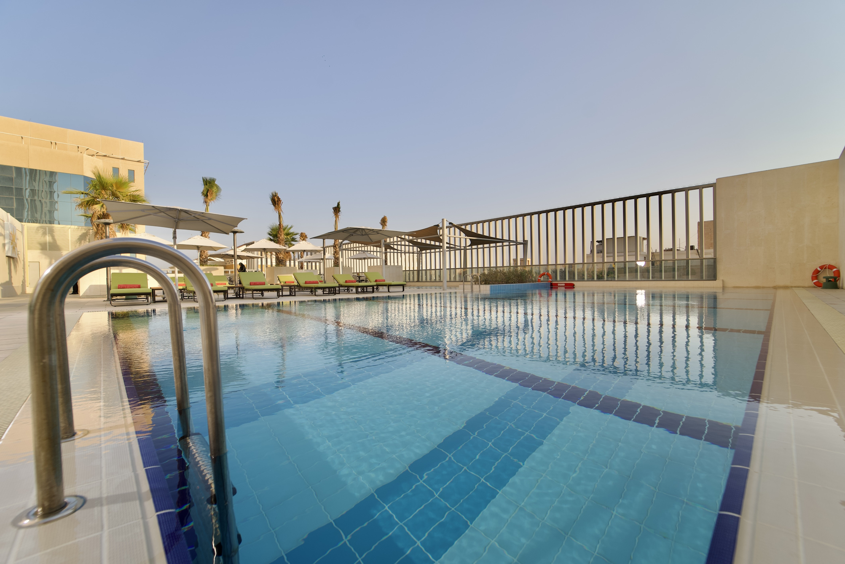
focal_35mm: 14
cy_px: 282
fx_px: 329
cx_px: 422
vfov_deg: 81.3
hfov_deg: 104.2
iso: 100
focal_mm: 14
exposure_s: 1/320
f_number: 5
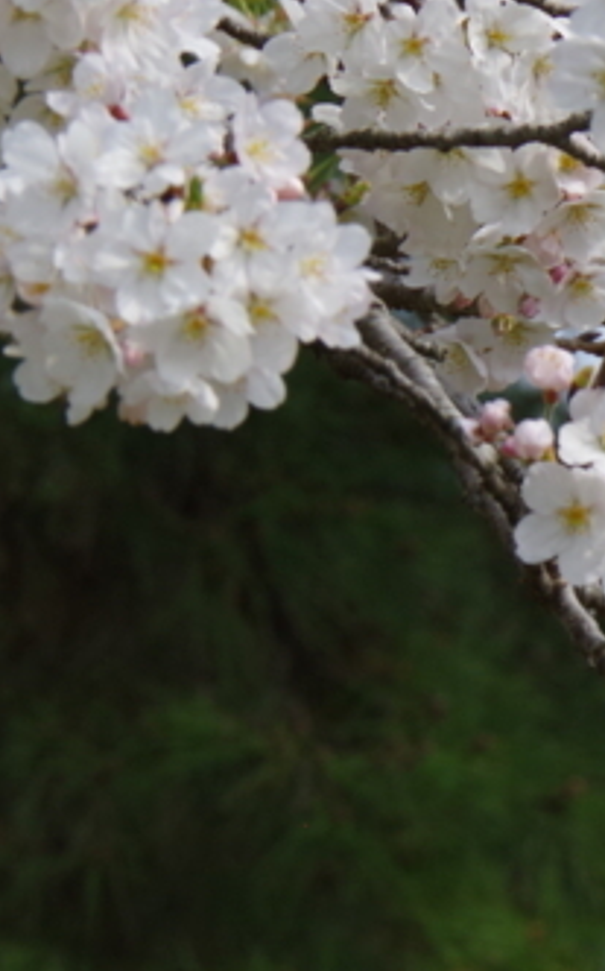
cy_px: 696
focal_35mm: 471
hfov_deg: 2.8
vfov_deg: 4.5
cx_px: 918
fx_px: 12447
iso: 200
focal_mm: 100
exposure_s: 1/125
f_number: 11
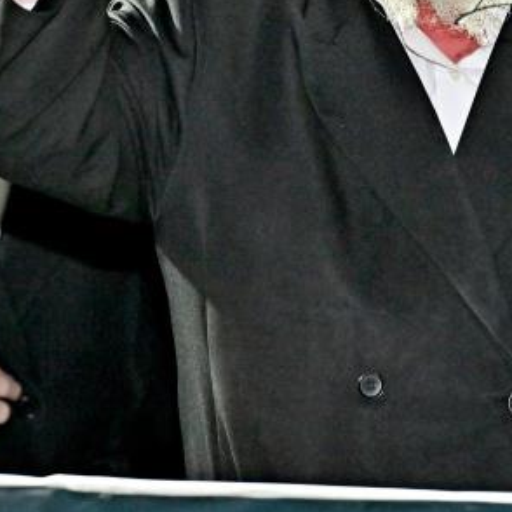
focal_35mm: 305
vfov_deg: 5.7
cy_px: -57
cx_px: 347
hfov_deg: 5.7
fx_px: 5104
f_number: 4
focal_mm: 103
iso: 2500
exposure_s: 1/160
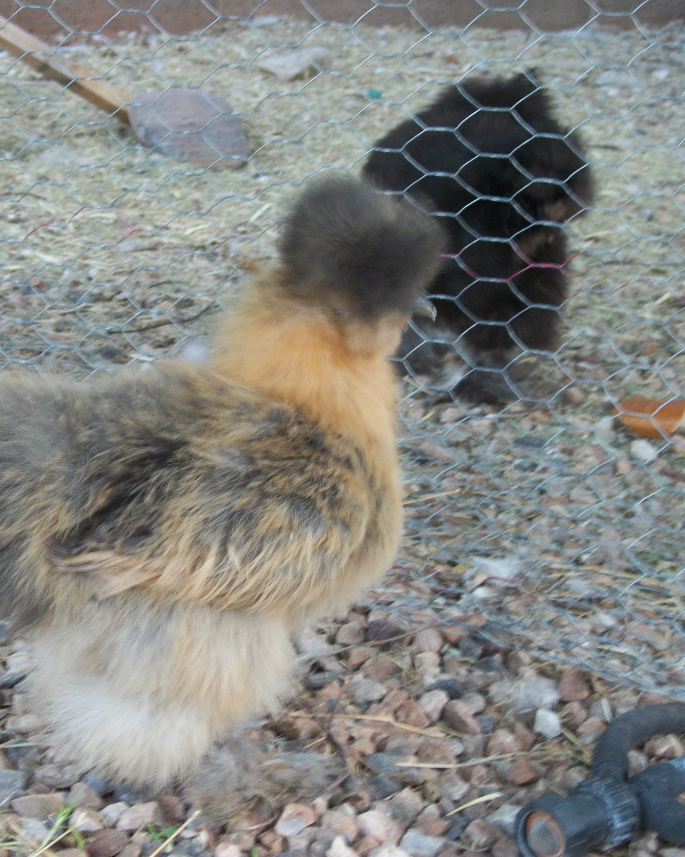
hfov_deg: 18.9
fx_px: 2053
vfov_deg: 23.6
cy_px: 428
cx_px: 210
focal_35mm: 81
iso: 160
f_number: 4.1
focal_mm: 11
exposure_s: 1/15
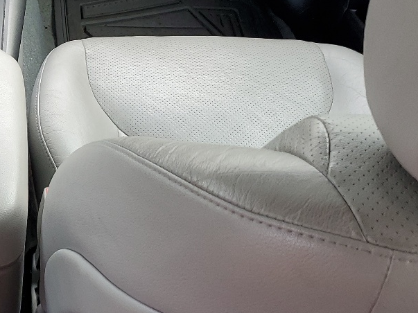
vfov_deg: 20.9
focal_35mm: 69
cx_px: -24
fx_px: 833
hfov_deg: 26.3
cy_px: 35
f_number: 1.5
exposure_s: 1/213
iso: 50
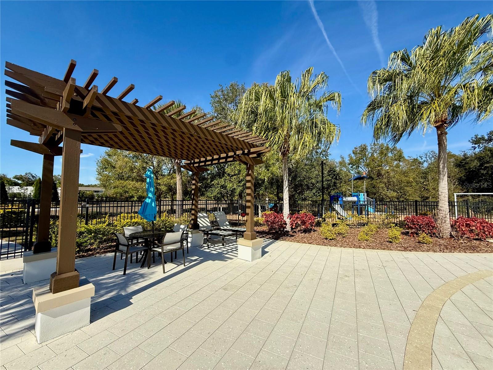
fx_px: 199
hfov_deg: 102.1
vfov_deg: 85.7
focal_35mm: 14
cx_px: 246
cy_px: 185
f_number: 2.2
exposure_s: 1/1961
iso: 64
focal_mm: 2.22
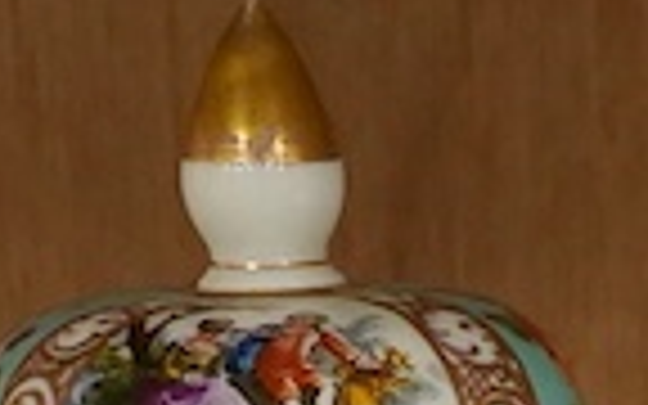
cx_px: 1199
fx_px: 6340
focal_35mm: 359
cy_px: 1570
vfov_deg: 3.5
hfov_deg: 5.7
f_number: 10
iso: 2500
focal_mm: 30
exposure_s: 1/125
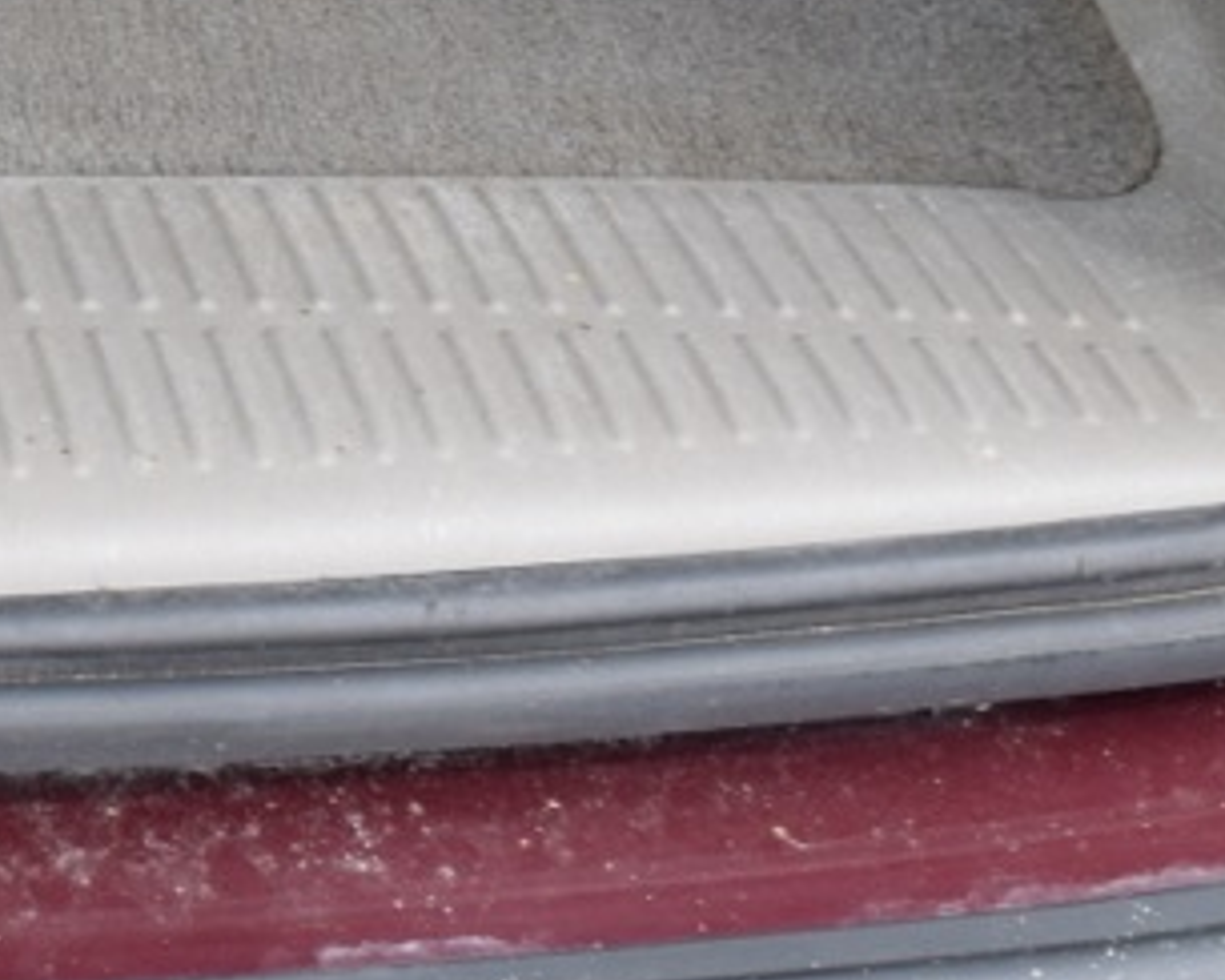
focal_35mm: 130
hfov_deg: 13.2
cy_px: 46
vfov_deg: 11.8
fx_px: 4713
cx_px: -1052
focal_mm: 22
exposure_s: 1/160
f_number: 6.3
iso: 400
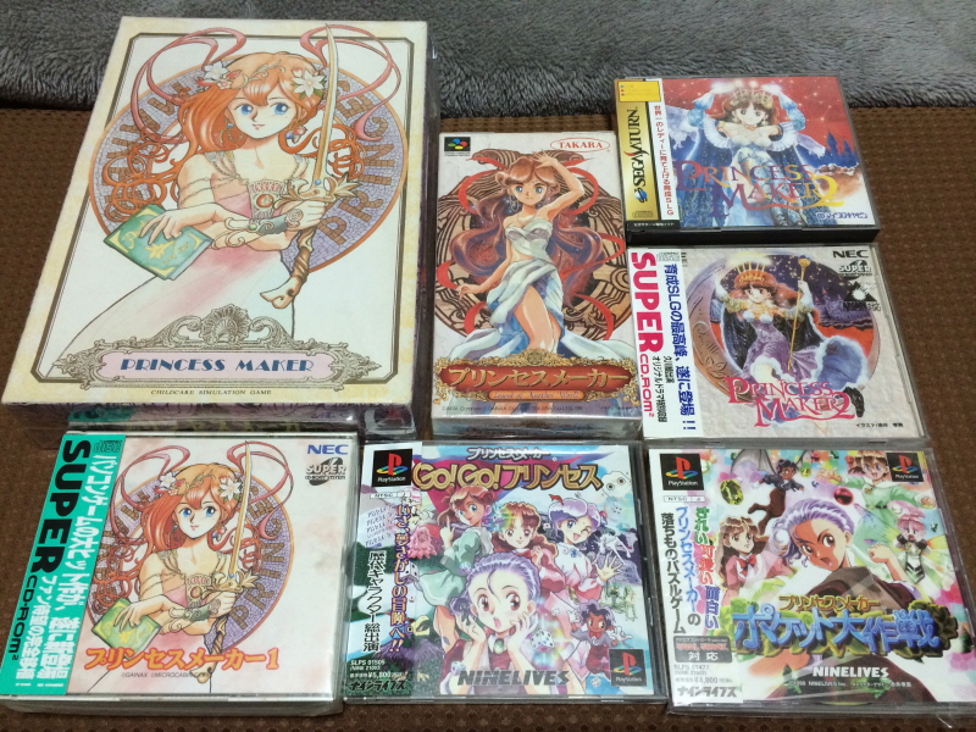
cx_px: 488
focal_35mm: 30
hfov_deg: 60.0
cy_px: 366
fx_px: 846
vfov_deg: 46.8
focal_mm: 4.12
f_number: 2.2
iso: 200
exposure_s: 1/30
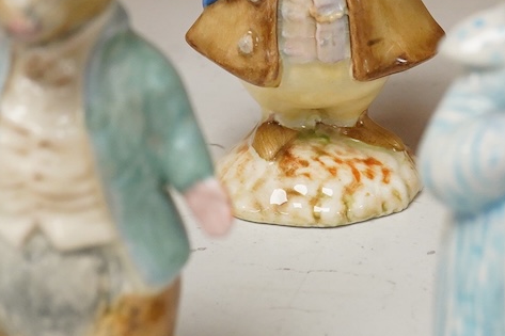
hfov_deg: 19.0
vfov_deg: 12.5
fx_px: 1500
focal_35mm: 107
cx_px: 336
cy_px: -53
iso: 2500
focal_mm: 30
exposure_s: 1/160
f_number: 13
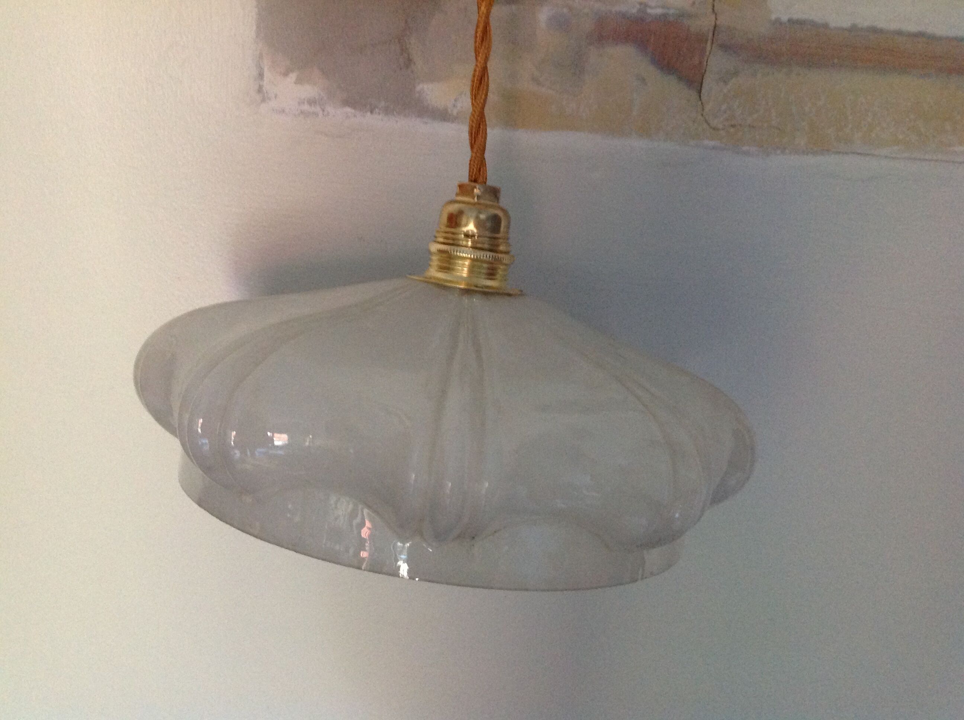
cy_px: 360
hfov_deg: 52.7
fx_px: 973
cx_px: 482
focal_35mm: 35
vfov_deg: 40.6
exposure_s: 1/15
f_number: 2.4
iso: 320
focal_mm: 4.28
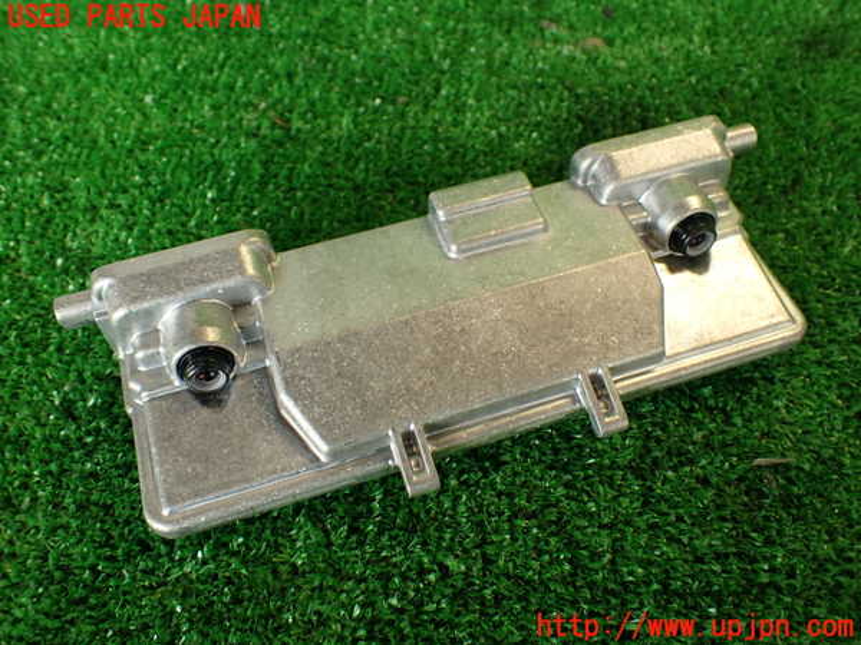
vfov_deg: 44.2
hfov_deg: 56.8
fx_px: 796
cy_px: 322
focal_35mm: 32
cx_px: 430
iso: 200
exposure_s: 1/50
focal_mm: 5.79
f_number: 2.4
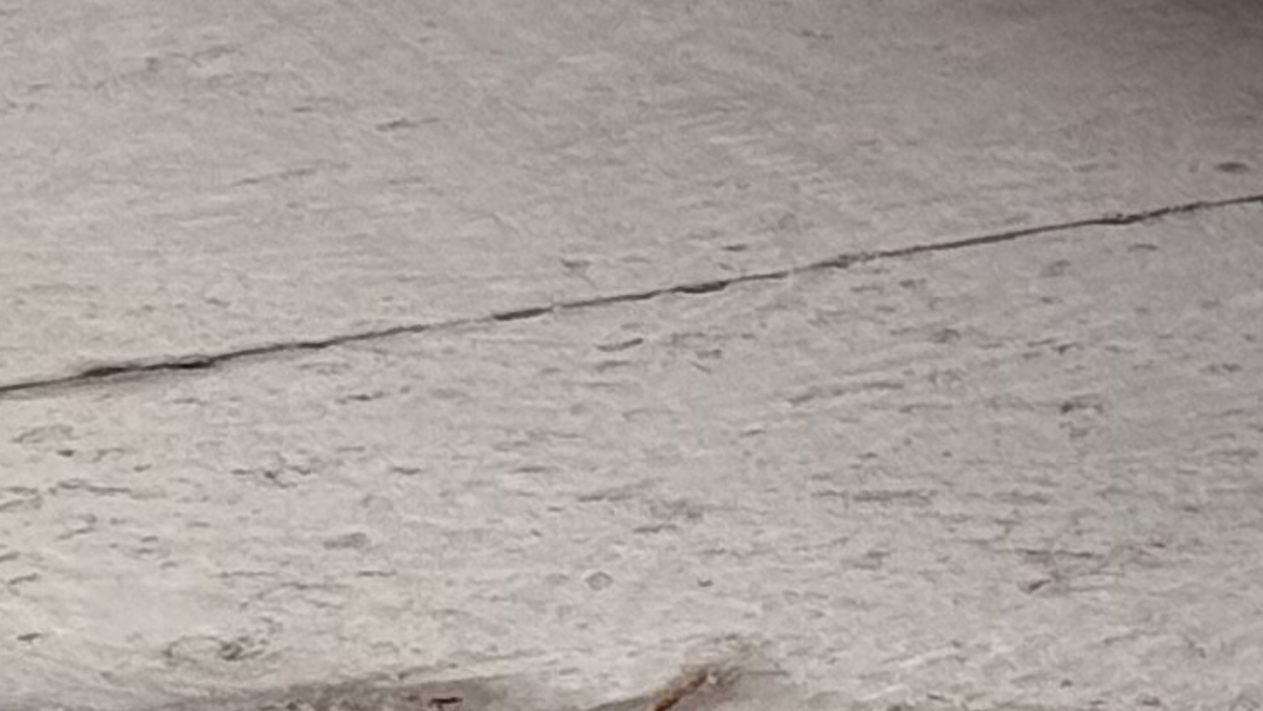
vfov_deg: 4.1
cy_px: -960
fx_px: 9646
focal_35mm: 288
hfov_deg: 7.1
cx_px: 2823
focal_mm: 6.76
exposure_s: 1/2976
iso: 64
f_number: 1.78
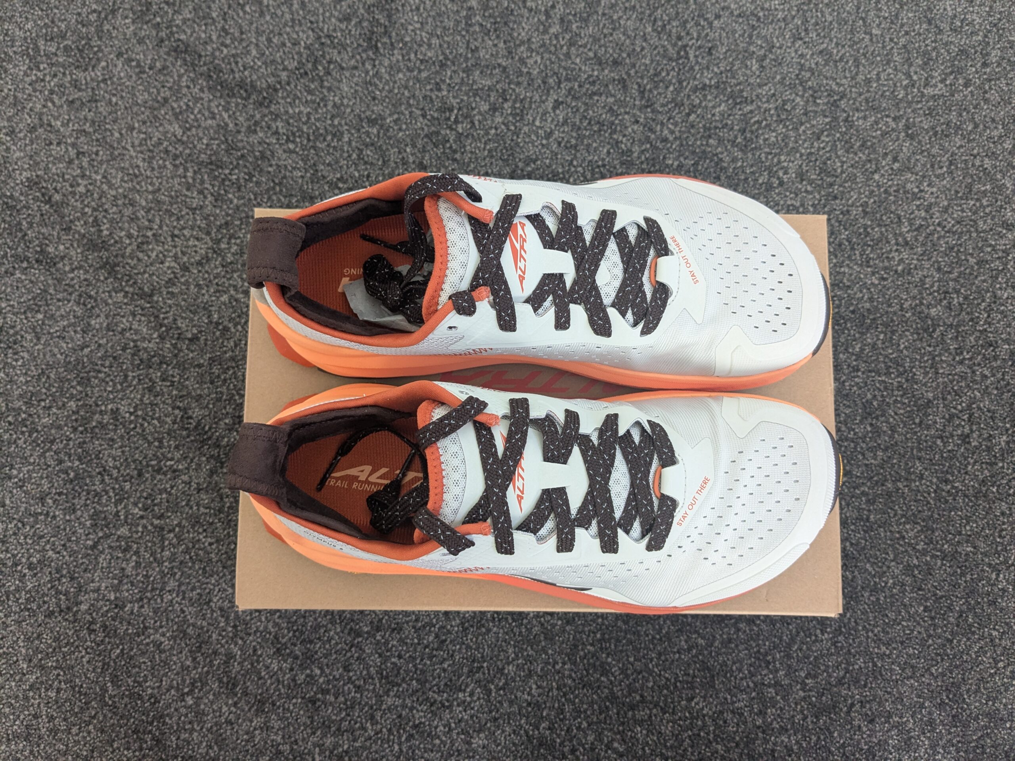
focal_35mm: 27
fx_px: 792
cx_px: 508
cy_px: 380
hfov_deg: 65.3
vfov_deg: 51.4
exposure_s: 1/120
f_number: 1.73
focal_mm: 4.38
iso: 121
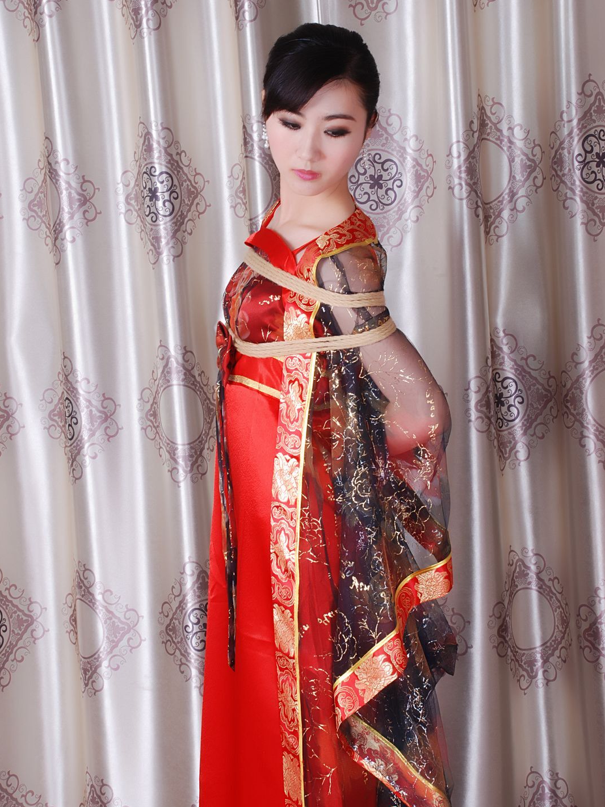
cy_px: 400
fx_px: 1818
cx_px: 302
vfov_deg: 25.0
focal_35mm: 78
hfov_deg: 18.9
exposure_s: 1/8
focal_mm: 48
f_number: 11
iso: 100
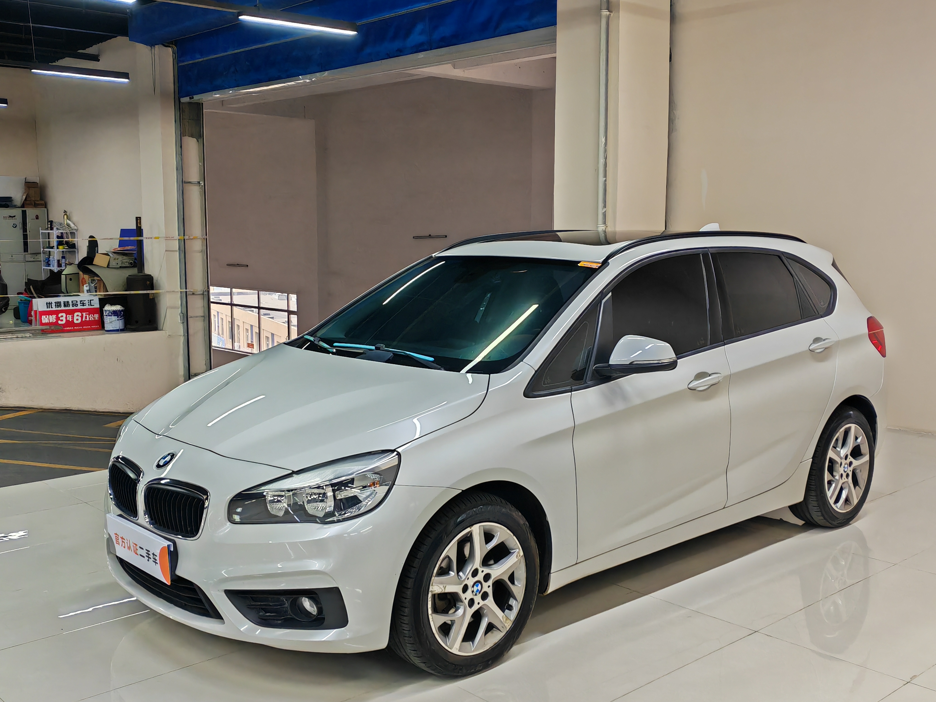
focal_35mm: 38
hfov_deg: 49.0
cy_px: 351
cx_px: 468
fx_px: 1028
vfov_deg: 37.7
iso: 250
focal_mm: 5.52
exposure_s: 1/110
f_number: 1.9
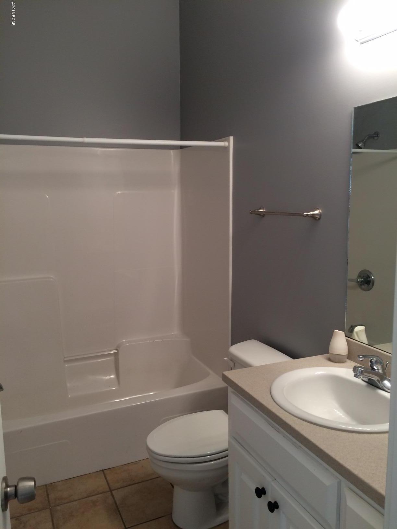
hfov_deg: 48.2
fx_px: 443
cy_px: 264
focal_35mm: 29
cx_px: 198
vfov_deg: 61.7
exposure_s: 1/30
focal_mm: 4.15
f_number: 2.2
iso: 80
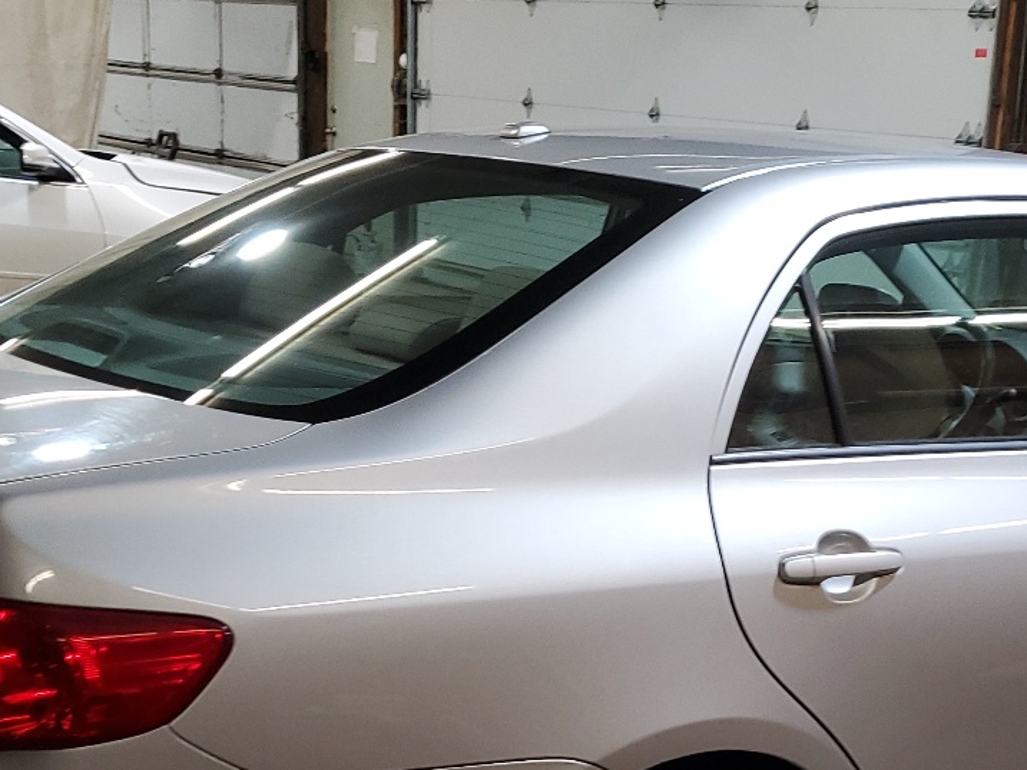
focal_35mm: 58
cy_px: 704
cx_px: 669
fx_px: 1721
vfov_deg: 24.5
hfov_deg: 33.0
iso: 100
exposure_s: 1/60.2
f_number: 1.5
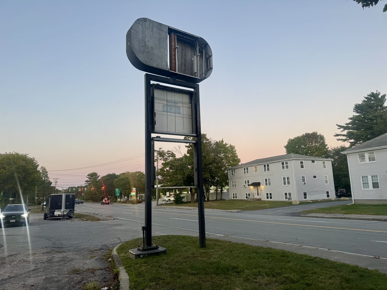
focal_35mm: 24
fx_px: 268
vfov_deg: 56.8
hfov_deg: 71.6
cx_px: 194
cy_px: 145
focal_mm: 6.76
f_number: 1.78
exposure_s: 1/121
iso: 80
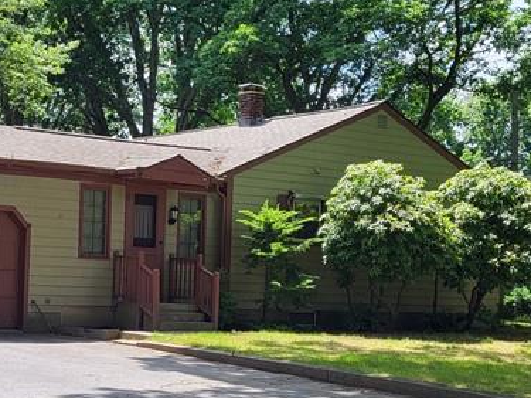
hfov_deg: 26.7
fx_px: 1089
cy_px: 246
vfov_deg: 20.7
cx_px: 84
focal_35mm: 71
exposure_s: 1/834
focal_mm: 5.4
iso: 40
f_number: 1.8
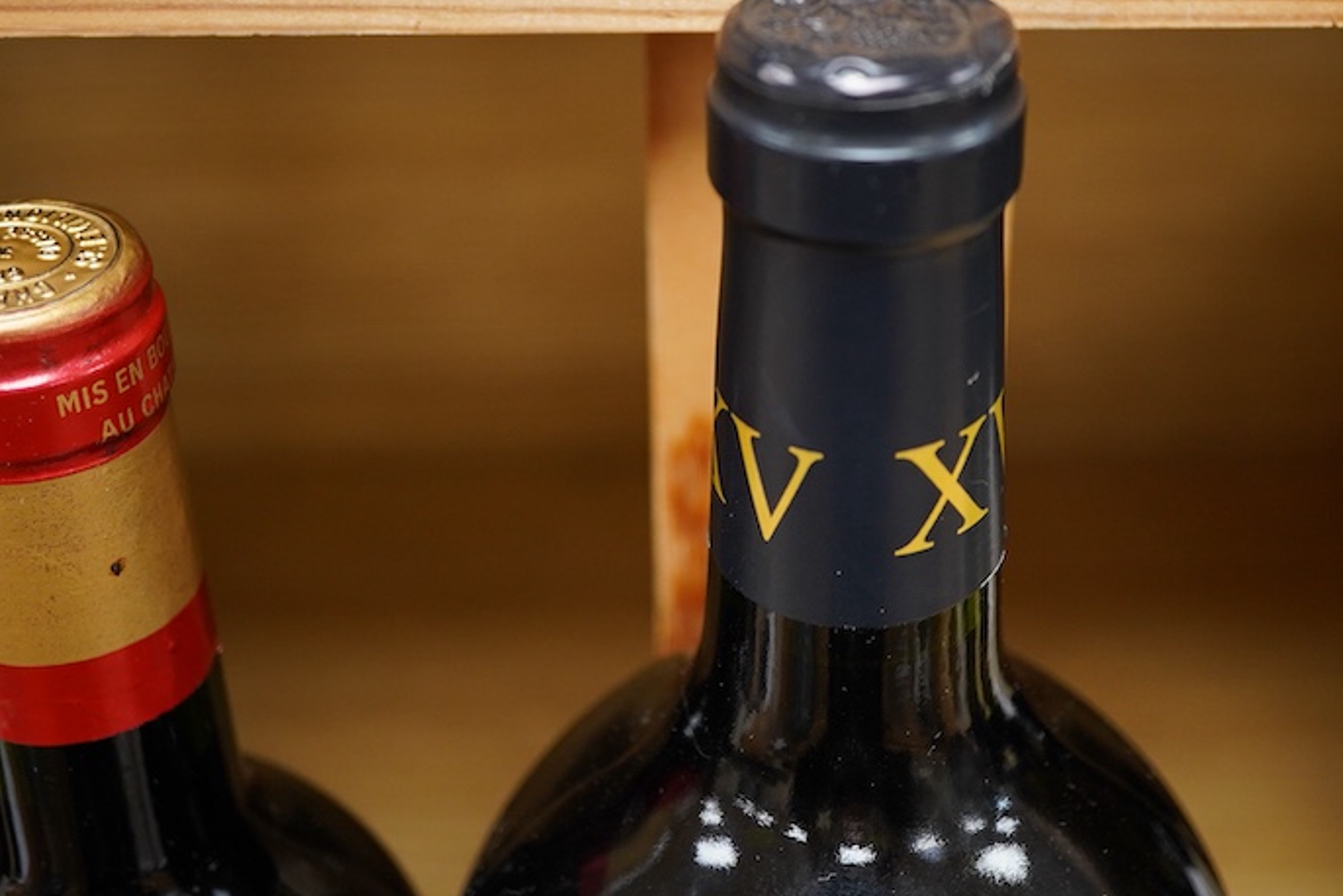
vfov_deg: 23.0
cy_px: 325
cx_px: 746
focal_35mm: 59
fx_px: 2202
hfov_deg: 33.9
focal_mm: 30
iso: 1250
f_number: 5.6
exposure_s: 1/125
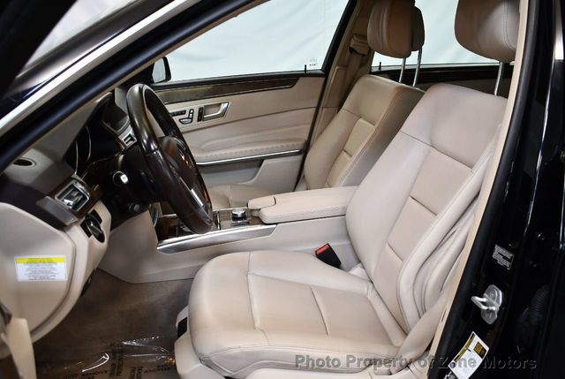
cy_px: 190
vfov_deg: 37.0
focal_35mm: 36
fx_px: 566
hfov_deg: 53.1
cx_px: 282
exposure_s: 1/125
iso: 800
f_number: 3.5
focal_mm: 18
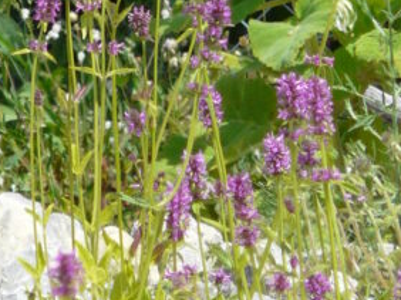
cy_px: 10
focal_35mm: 1831
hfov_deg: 1.1
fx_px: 21193
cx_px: 94
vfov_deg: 0.8
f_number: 5.6
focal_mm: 82.8
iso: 100
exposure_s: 1/400
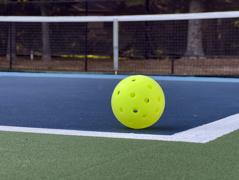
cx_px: 120
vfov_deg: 19.1
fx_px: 532
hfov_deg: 25.3
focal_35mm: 77
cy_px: 90
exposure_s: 1/99
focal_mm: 9
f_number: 2.8
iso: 40
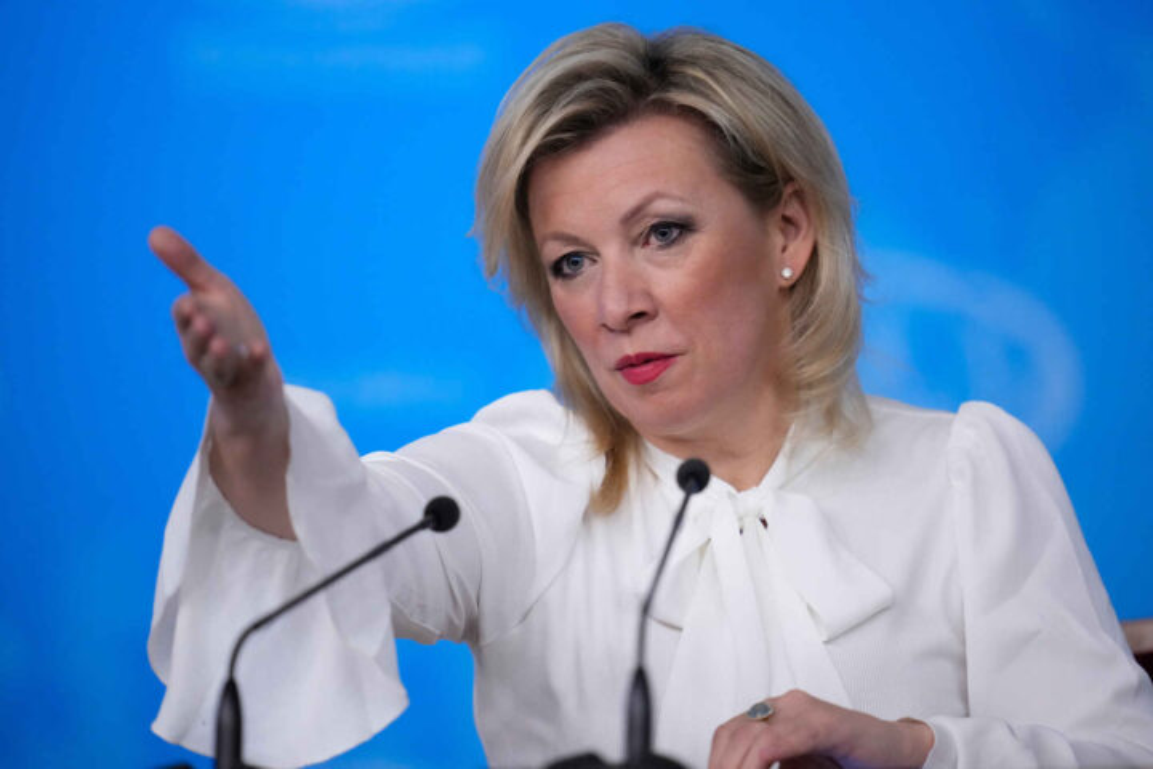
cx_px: 576
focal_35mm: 400
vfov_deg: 3.4
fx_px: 12810
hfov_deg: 5.2
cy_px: 384
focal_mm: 400
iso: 6400
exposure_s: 1/500
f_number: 2.8
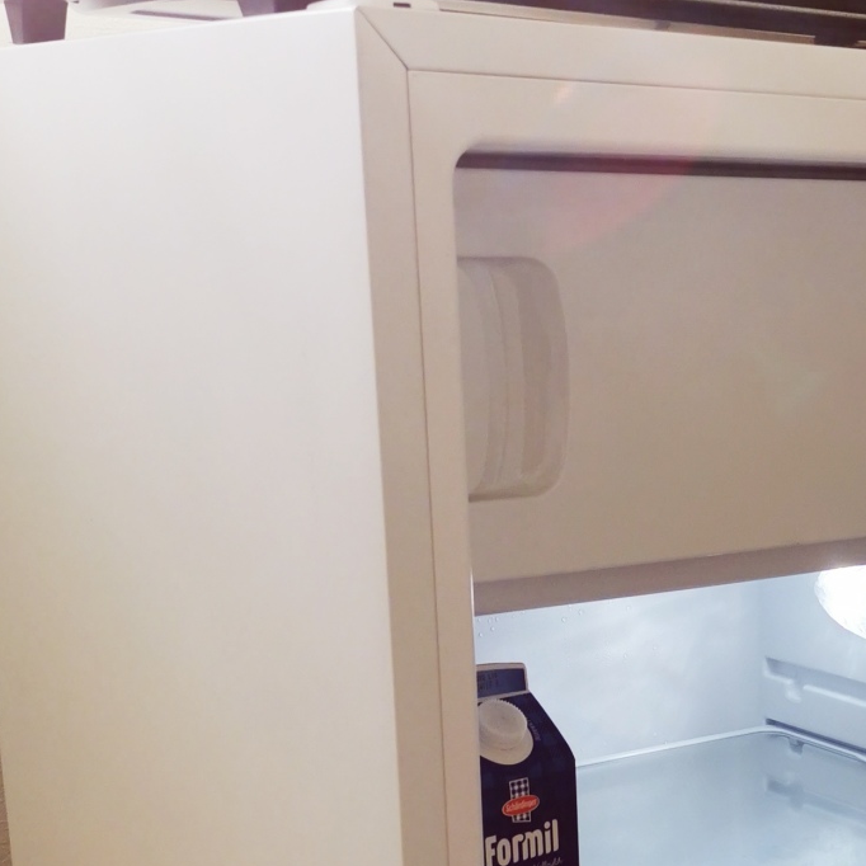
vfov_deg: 24.1
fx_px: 1981
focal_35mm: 70
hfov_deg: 23.3
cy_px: 749
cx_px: 935
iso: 80
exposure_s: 1/100
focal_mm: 5.58
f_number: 1.8
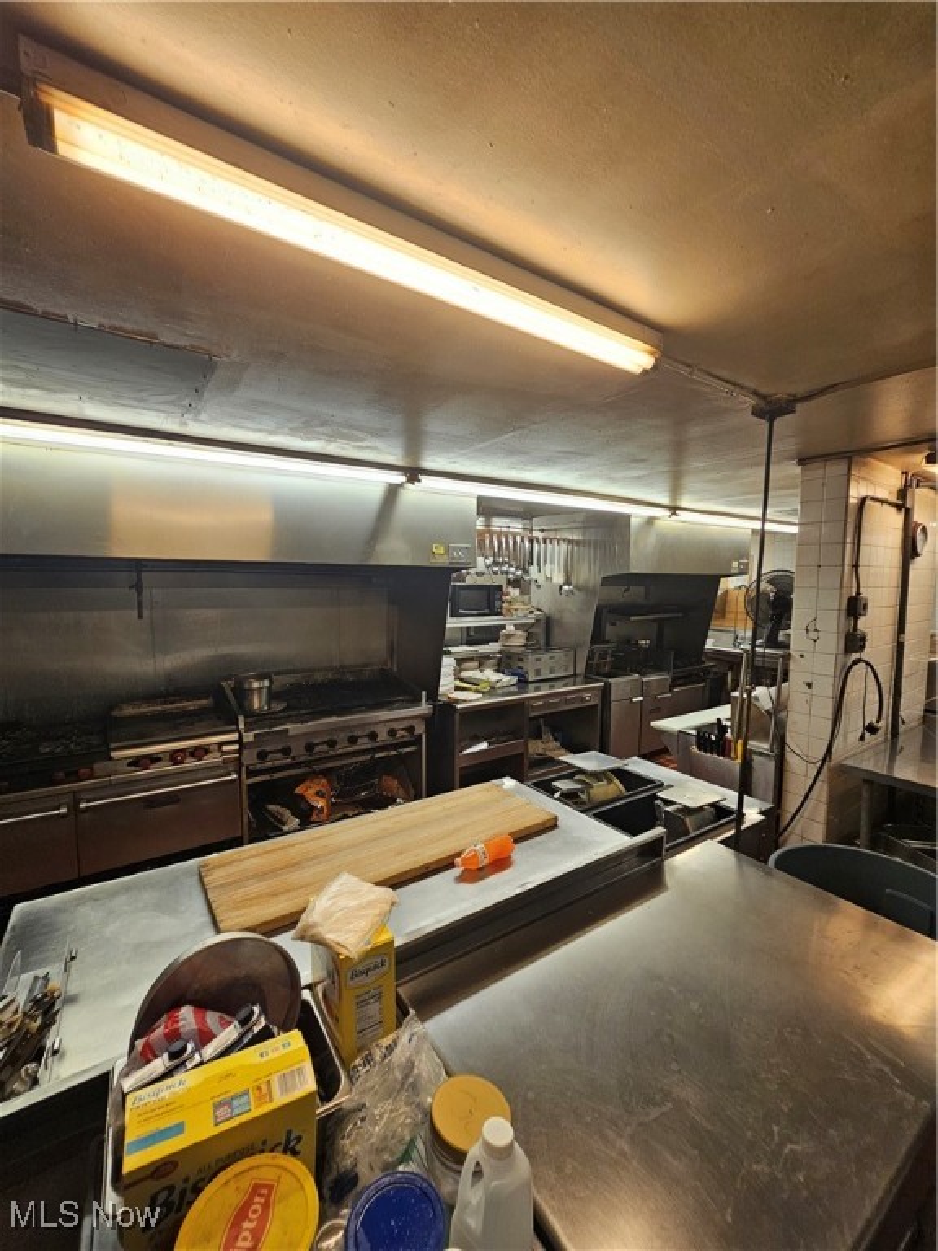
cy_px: 626
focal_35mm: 13
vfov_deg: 106.2
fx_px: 470
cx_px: 469
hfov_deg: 89.9
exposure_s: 1/66
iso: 80
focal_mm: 2.2
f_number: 2.2
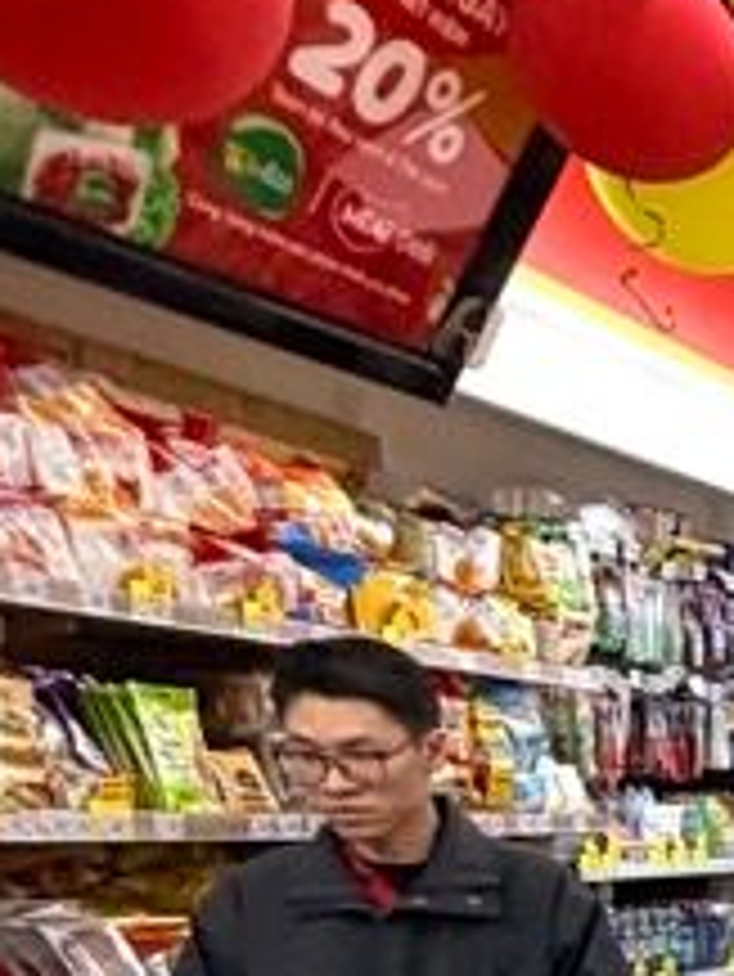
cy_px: 1156
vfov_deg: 26.3
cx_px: 1617
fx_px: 1864
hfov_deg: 15.6
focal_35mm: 66
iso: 160
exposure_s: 1/100
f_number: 2.2
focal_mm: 2.22
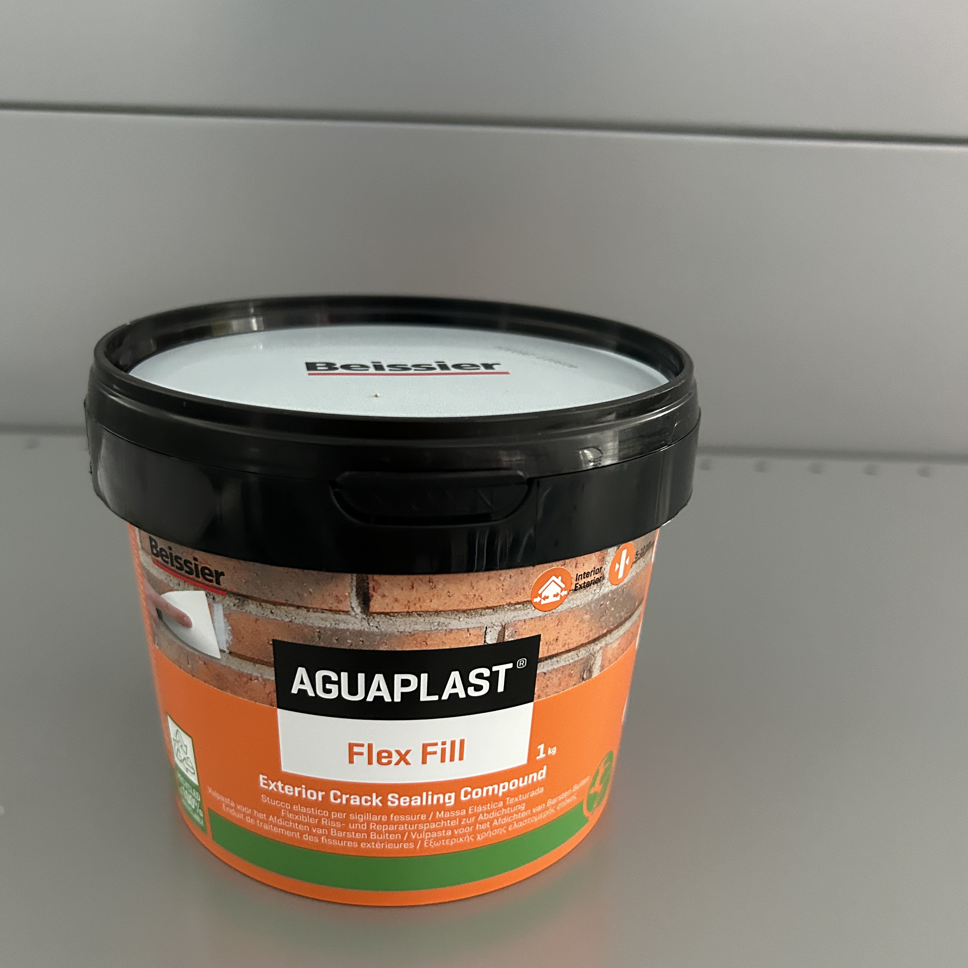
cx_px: 479
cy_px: 518
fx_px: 981
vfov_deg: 52.5
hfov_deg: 52.5
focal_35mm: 31
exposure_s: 1/40
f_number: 1.5
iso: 640
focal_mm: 5.7
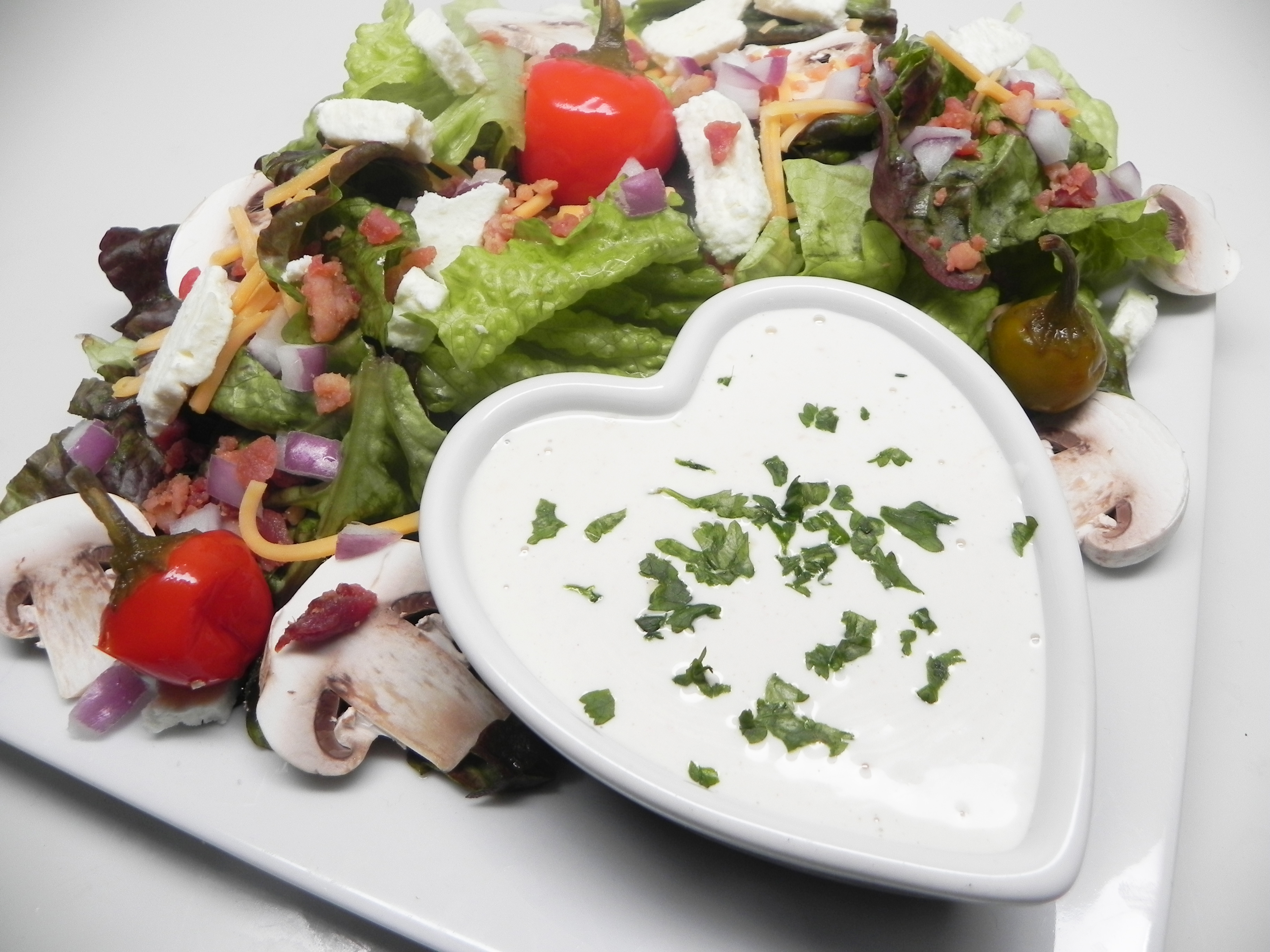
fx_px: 954
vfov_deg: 53.1
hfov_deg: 67.3
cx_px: 635
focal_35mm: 26
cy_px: 476
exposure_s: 1/62.3
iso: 160
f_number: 2.8
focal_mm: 4.6
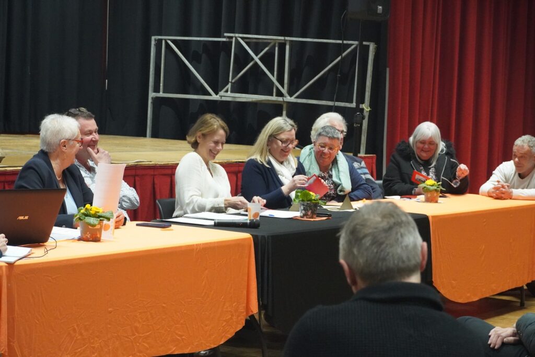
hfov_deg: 21.6
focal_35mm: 94
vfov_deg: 14.5
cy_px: 178
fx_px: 1404
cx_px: 268
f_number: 5.6
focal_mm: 63
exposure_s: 1/100
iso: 6400
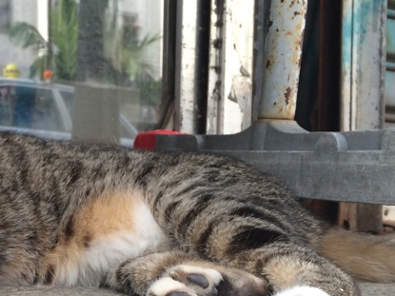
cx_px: -8
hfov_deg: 25.0
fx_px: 844
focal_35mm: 74
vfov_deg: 19.5
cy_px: 266
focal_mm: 4.12
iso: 40
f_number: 2.2
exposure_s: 1/120
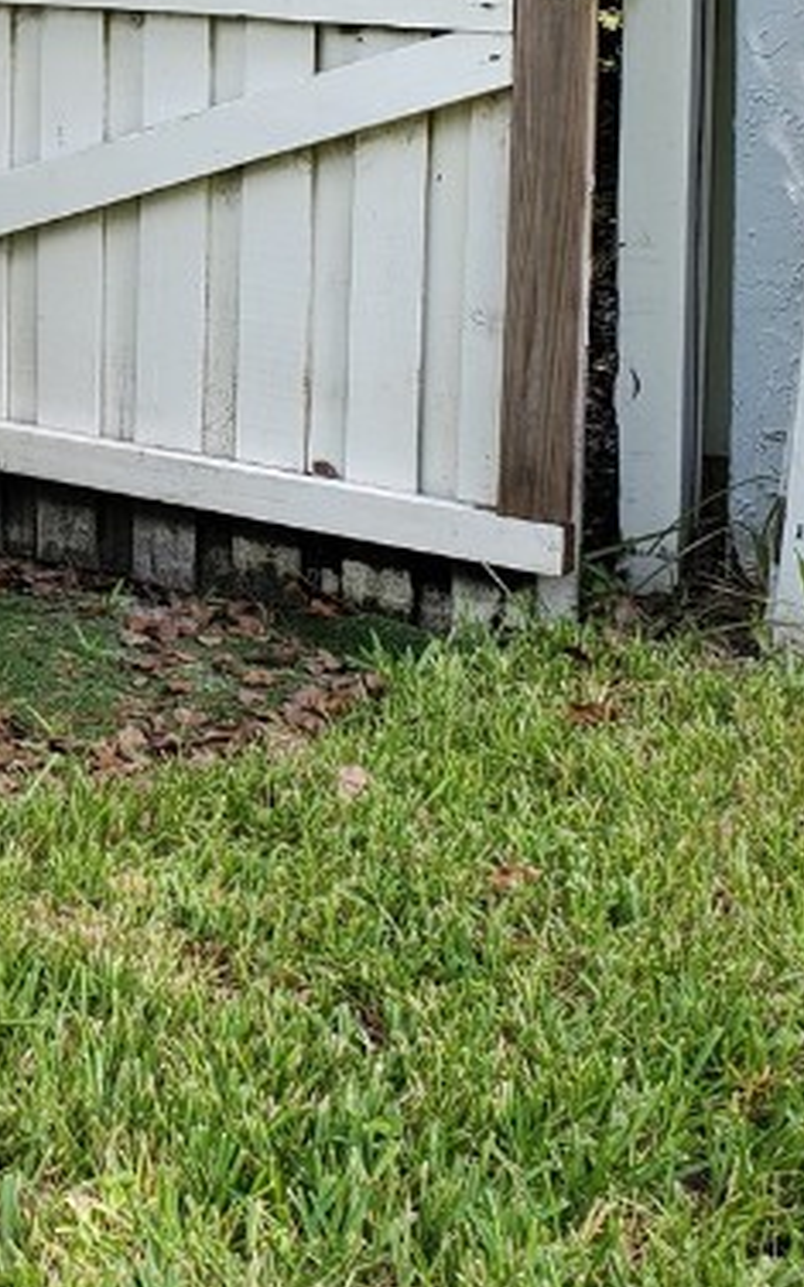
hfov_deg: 16.5
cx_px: -226
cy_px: 68
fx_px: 2629
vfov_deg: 26.3
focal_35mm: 75
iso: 50
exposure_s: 1/154
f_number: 2.4
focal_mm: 4.3
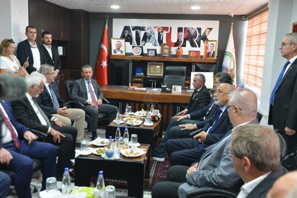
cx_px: 148
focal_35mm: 38
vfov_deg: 35.1
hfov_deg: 50.7
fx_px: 314
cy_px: 99
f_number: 5
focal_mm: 38
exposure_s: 1/100
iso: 3200
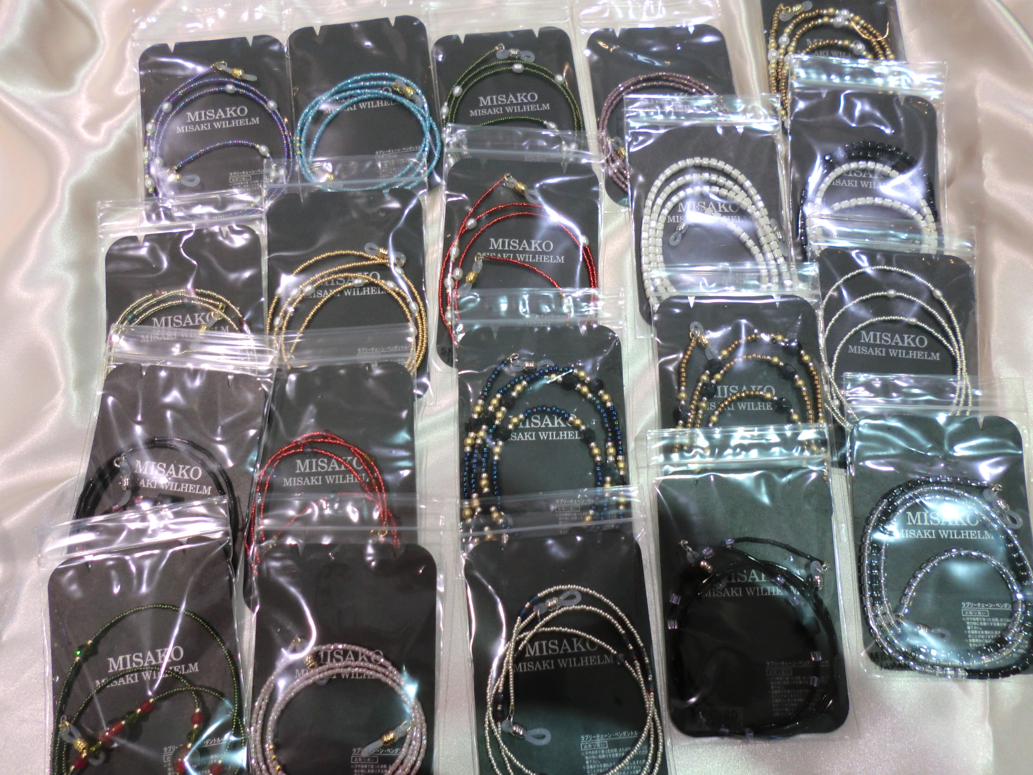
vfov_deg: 51.4
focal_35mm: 27
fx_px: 806
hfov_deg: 65.3
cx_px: 516
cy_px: 388
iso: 100
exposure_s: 1/60
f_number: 3.2
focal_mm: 4.9
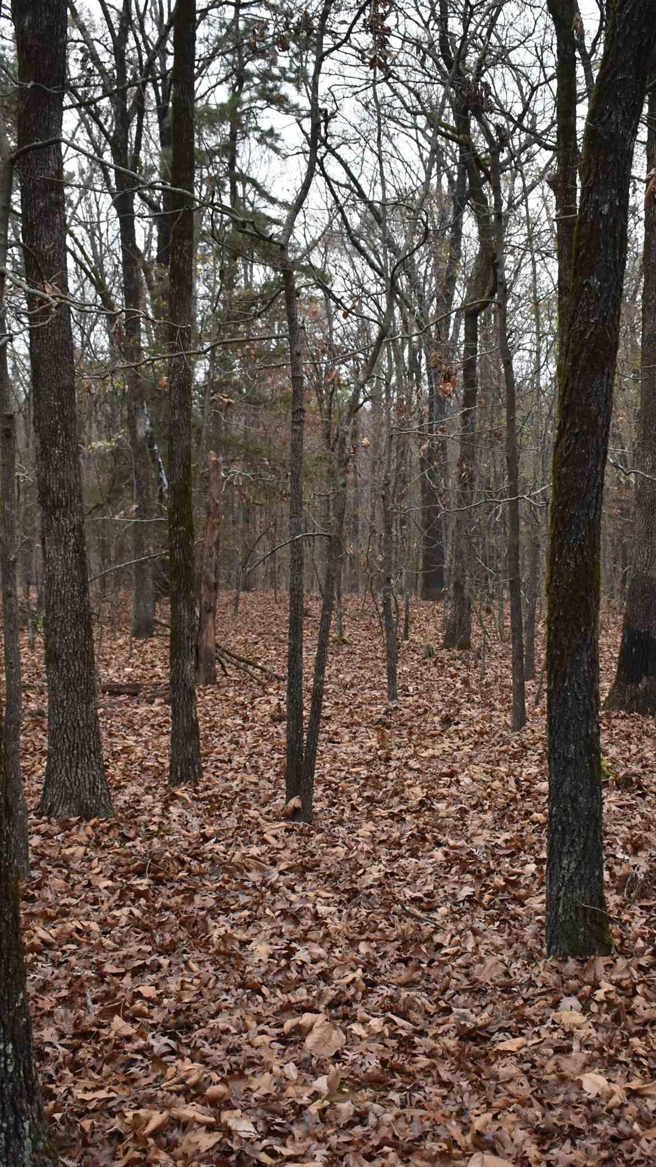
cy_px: 591
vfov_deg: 47.4
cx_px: 387
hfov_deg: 27.7
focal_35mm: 43
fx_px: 1330
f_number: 3.5
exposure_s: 1/125
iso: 800
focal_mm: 18
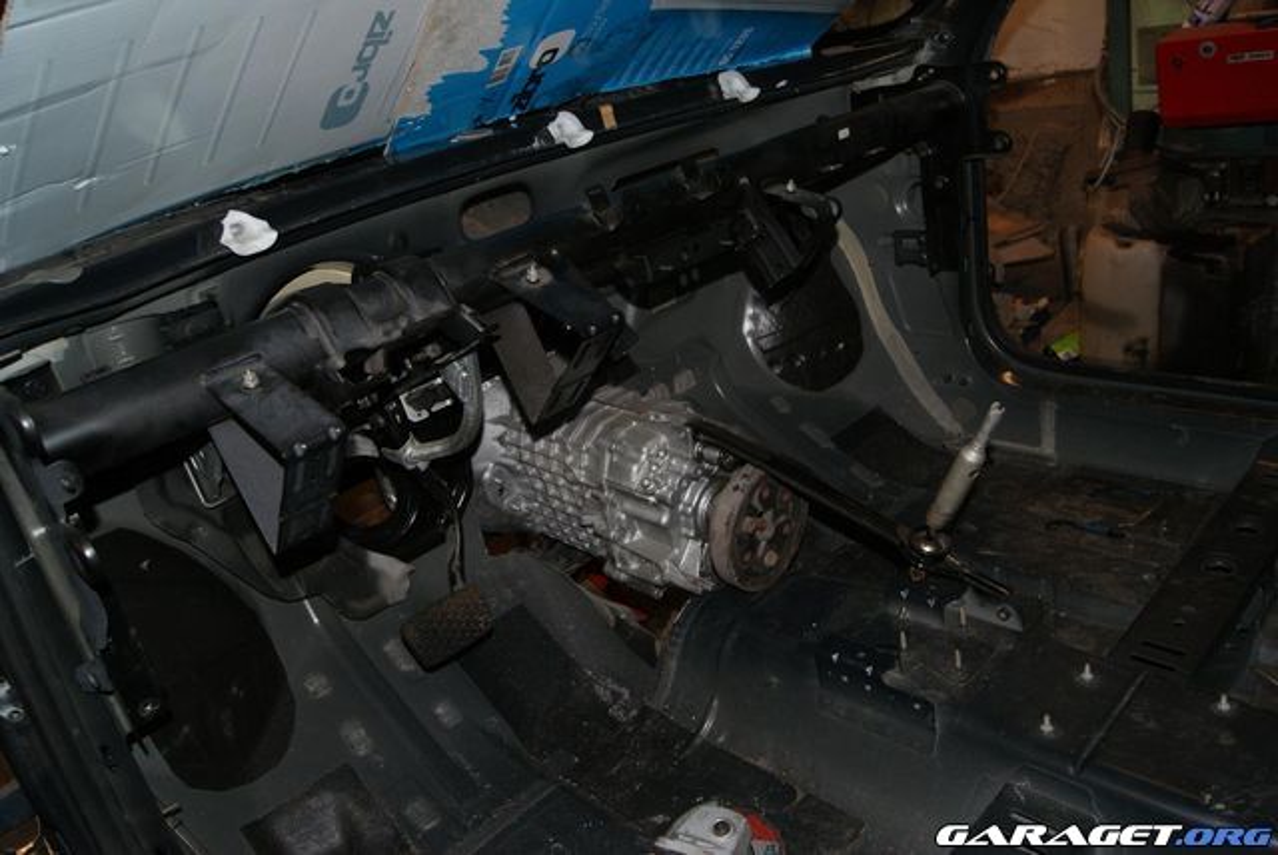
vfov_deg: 48.0
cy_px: 428
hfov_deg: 67.3
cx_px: 639
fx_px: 959
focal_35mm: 27
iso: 400
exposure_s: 1/60
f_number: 5.6
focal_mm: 18
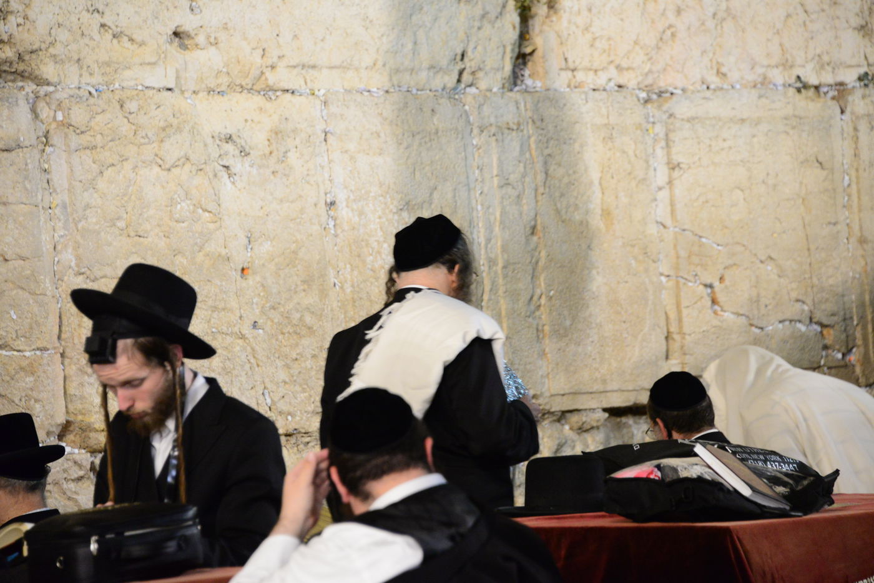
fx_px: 4855
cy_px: 292
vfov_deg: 6.9
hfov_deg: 10.3
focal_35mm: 200
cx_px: 437
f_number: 5.6
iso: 5000
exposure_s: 1/60
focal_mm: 200
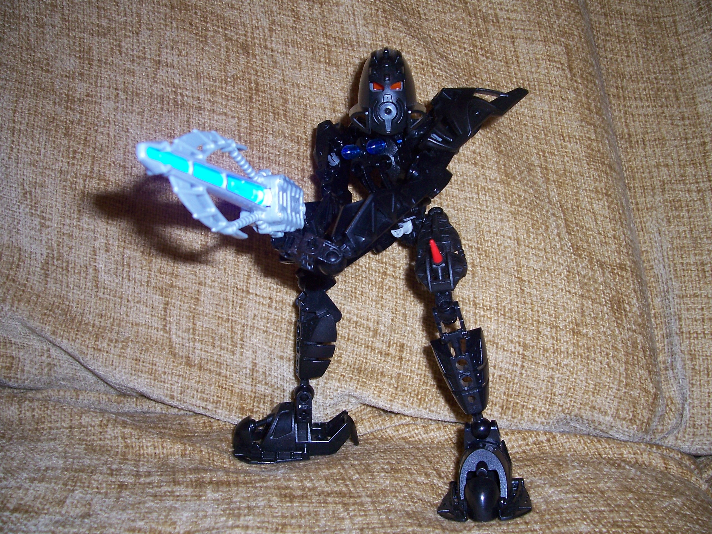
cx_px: 356
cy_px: 267
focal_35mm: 34
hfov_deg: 54.0
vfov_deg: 41.8
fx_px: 699
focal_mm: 5.6
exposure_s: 1/60
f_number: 2.7
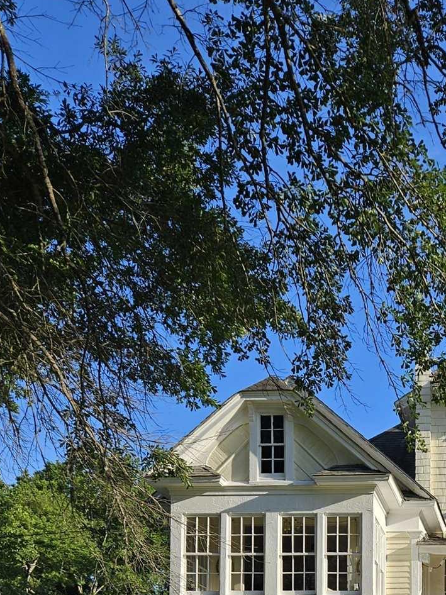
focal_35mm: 56
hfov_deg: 24.7
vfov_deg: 29.8
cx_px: 465
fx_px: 962
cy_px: 699
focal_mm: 5.4
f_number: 1.8
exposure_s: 1/1429
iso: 25
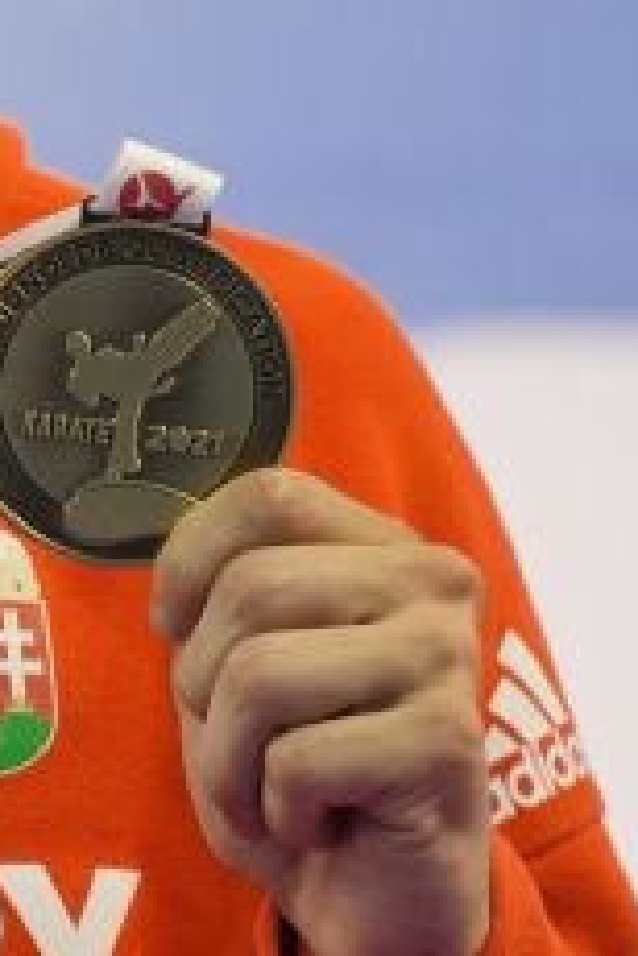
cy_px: 724
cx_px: -215
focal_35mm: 1038
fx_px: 27591
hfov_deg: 1.3
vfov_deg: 2.0
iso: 640
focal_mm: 200
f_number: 2.8
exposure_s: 1/250
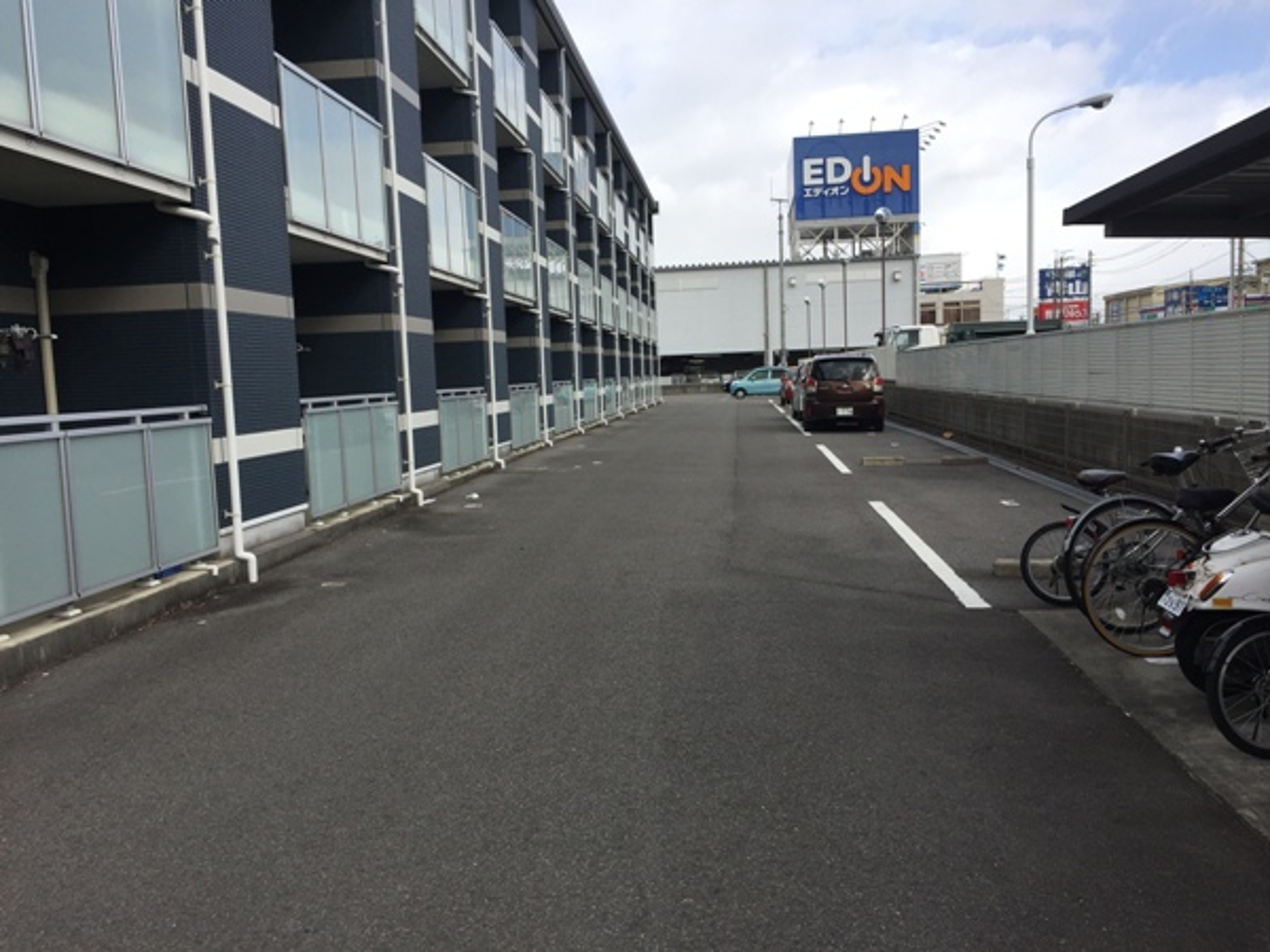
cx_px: 635
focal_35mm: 29
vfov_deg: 48.2
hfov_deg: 61.7
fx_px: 1064
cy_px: 476
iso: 32
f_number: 2.2
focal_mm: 4.15
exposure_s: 1/1412
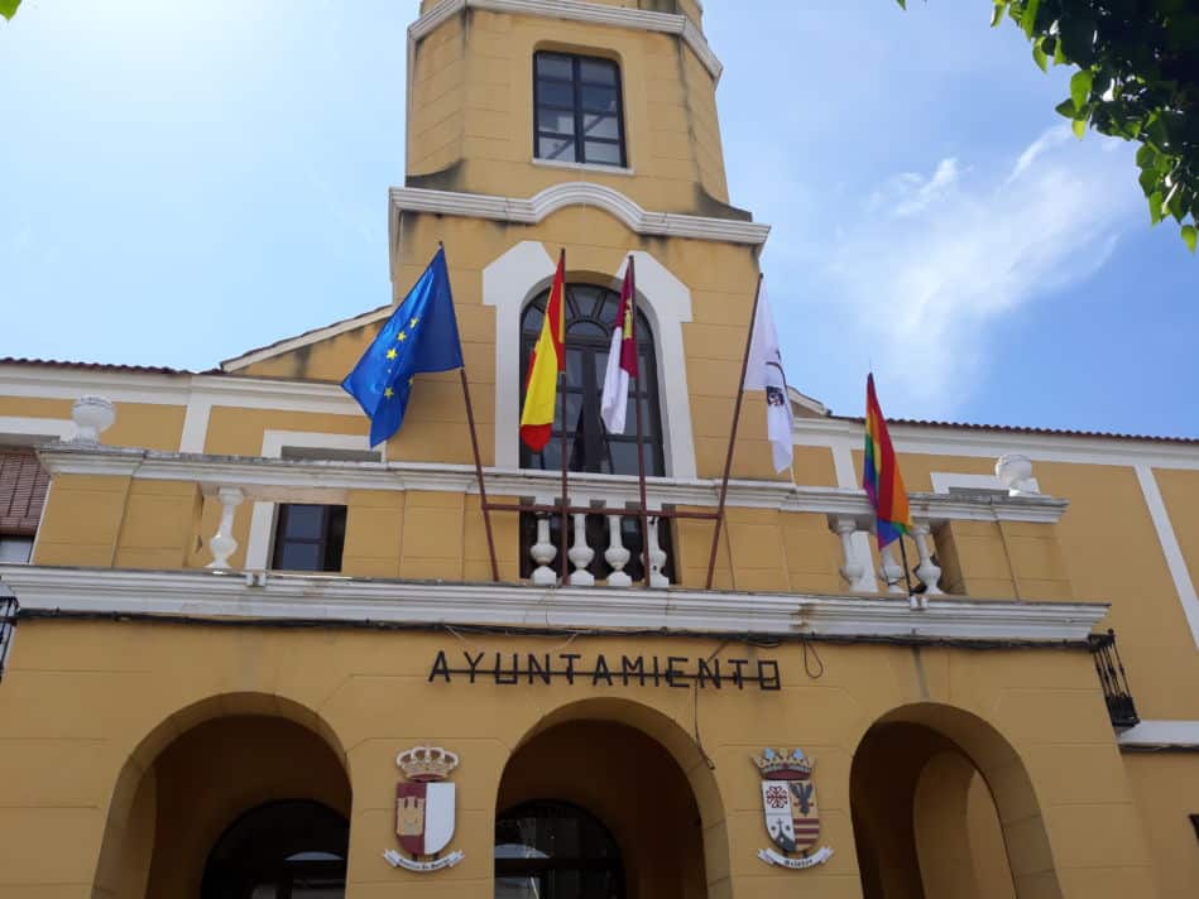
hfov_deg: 65.3
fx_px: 935
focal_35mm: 27
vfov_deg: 51.4
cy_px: 450
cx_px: 600
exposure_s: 1/1597
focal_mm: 3.71
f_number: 1.7
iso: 40
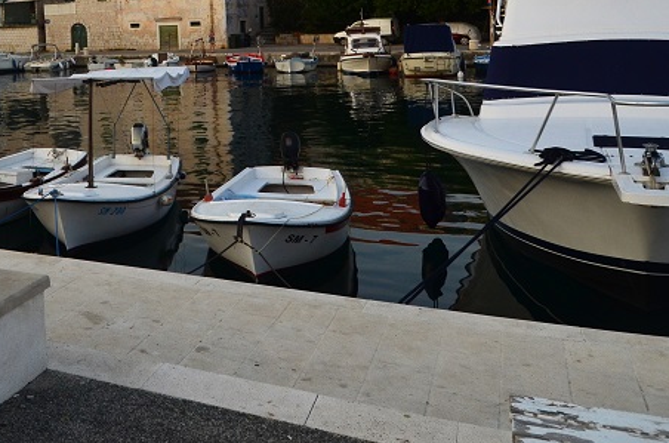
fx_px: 1353
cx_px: 39
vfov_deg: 18.0
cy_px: -14
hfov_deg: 26.6
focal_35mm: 73
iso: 400
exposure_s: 1/640
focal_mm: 22
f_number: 5.6
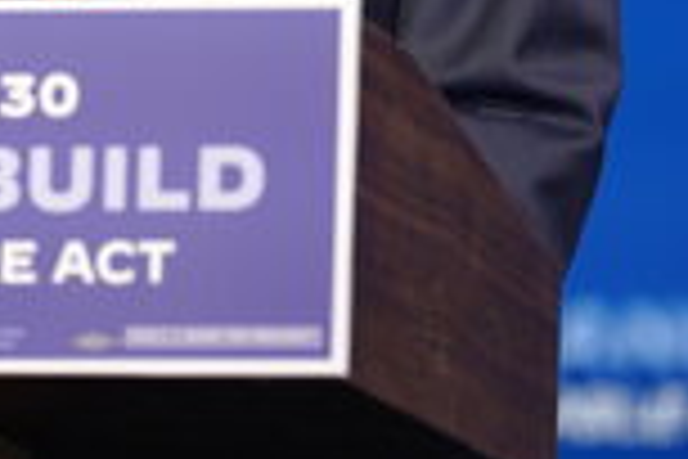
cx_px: 54
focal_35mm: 624
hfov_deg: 3.3
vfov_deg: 2.2
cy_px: -295
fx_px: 11924
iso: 640
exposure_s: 1/160
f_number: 3.2
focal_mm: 187
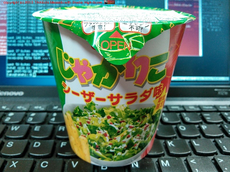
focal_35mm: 30
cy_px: 86
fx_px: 199
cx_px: 115
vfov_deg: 46.8
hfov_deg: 60.0
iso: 800
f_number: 2.4
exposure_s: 1/15.1
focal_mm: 4
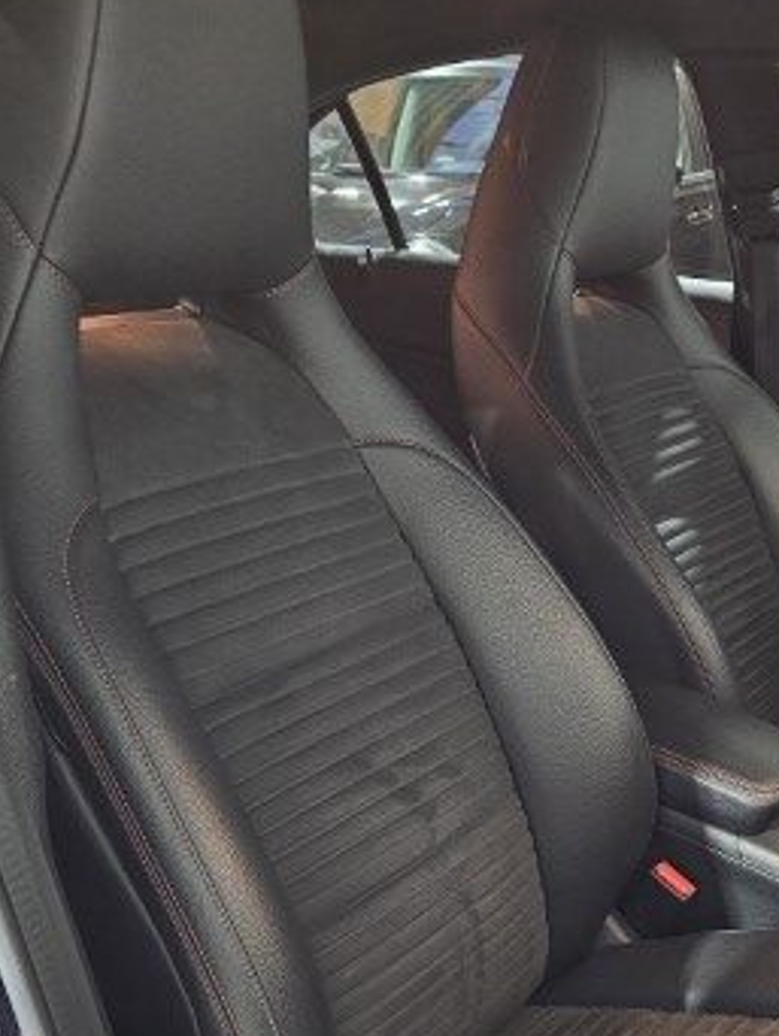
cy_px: 882
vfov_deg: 41.2
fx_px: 1289
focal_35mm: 43
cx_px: 676
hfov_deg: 32.3
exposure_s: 1/25
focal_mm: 6.3
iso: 640
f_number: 1.7
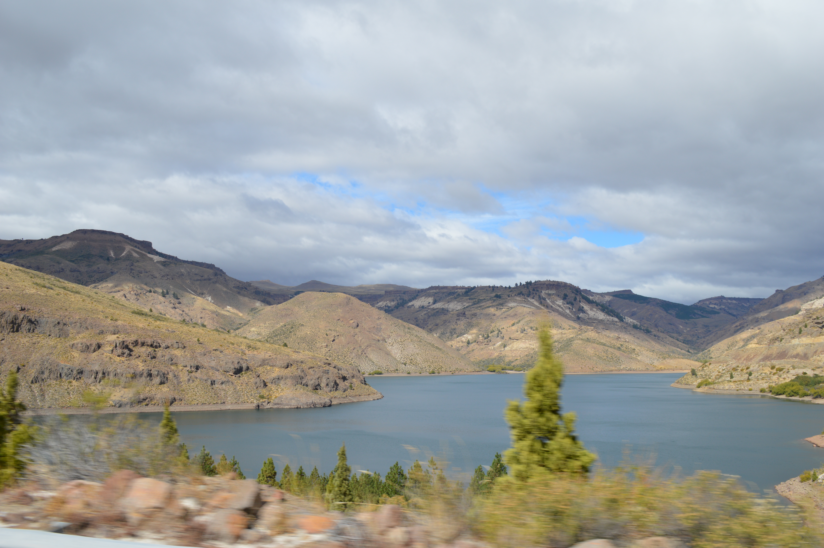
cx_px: 412
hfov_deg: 62.0
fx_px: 686
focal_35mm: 30
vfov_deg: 43.5
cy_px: 274
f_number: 9
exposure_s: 1/320
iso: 100
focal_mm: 20
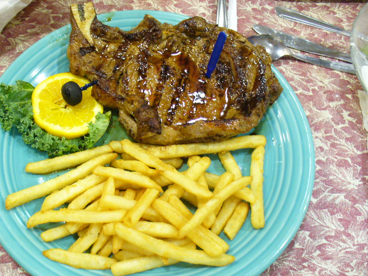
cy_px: 147
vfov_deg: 30.9
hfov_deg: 40.1
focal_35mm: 47
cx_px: 135
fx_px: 500
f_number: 2.8
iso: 200
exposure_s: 1/10
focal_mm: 6.1
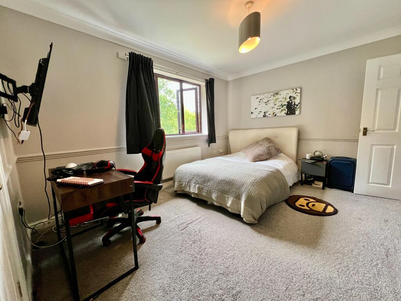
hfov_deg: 106.2
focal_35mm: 13
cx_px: 200
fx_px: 151
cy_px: 150
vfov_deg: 89.9
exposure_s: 1/99
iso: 125
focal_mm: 1.57
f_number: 1.8
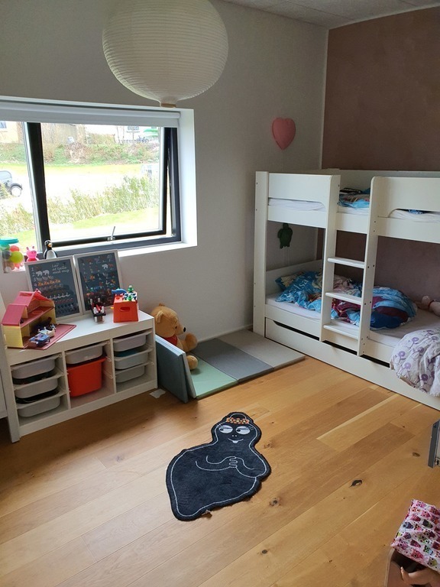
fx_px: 441
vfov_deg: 67.3
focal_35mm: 26
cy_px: 294
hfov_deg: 53.1
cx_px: 220
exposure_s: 1/100
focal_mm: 4.3
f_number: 2.4
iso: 160
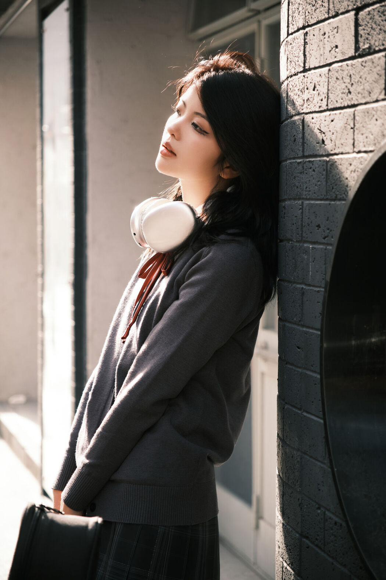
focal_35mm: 75
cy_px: 290
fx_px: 1206
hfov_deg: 18.2
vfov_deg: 27.0
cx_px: 193
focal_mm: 50
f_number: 2.8
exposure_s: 1/200
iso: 200
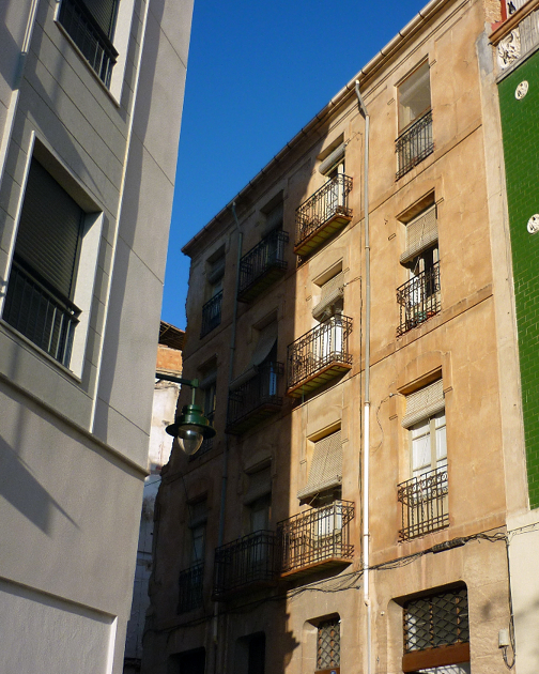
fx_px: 917
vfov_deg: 40.3
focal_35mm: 46
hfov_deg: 32.3
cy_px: 319
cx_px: 385
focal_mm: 5.5
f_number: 8
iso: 80
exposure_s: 1/160
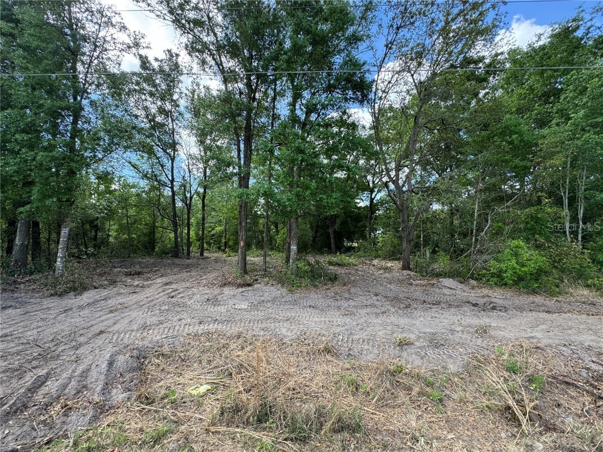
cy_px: 226
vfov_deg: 85.7
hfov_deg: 102.1
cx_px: 302
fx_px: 244
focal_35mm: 14
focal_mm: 2.22
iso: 40
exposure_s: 1/276
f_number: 2.2
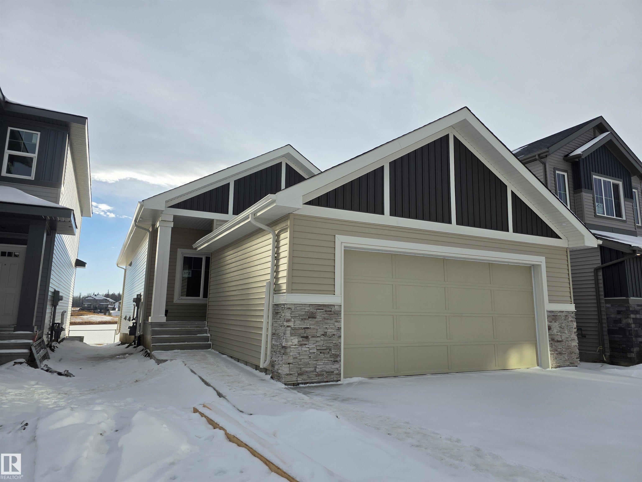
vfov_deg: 58.9
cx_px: 321
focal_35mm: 23
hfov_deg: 73.9
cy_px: 241
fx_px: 427
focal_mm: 6.3
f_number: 1.7
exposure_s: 1/5608
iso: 80
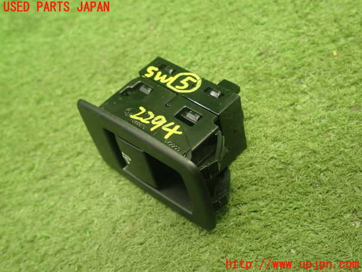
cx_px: 181
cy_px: 136
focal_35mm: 44
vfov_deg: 32.9
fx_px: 460
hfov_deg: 42.9
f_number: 2.9
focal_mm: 7.84
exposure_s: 1/40
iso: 640
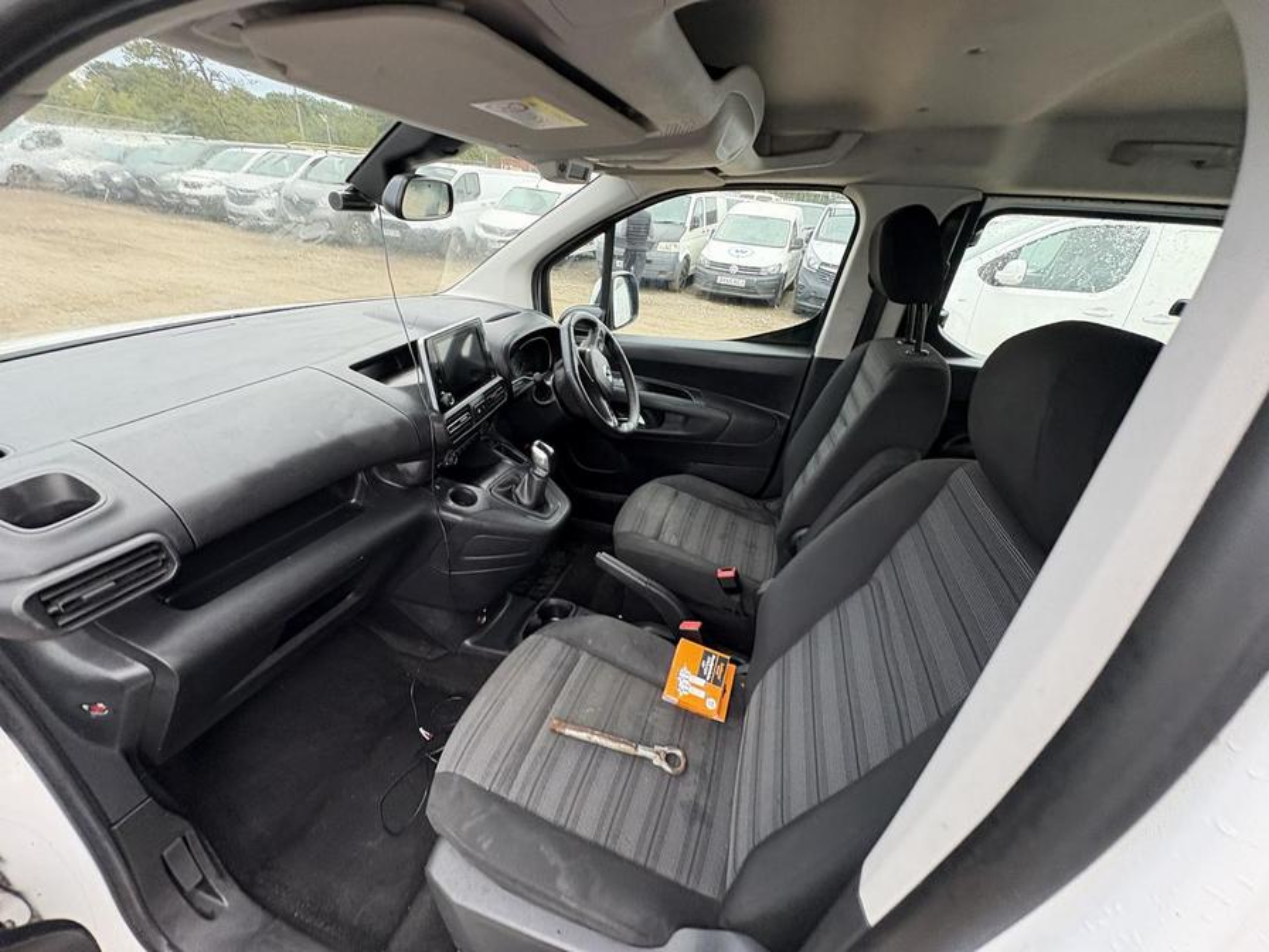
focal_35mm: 14
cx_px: 634
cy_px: 476
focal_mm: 2.22
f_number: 2.2
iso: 250
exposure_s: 1/80
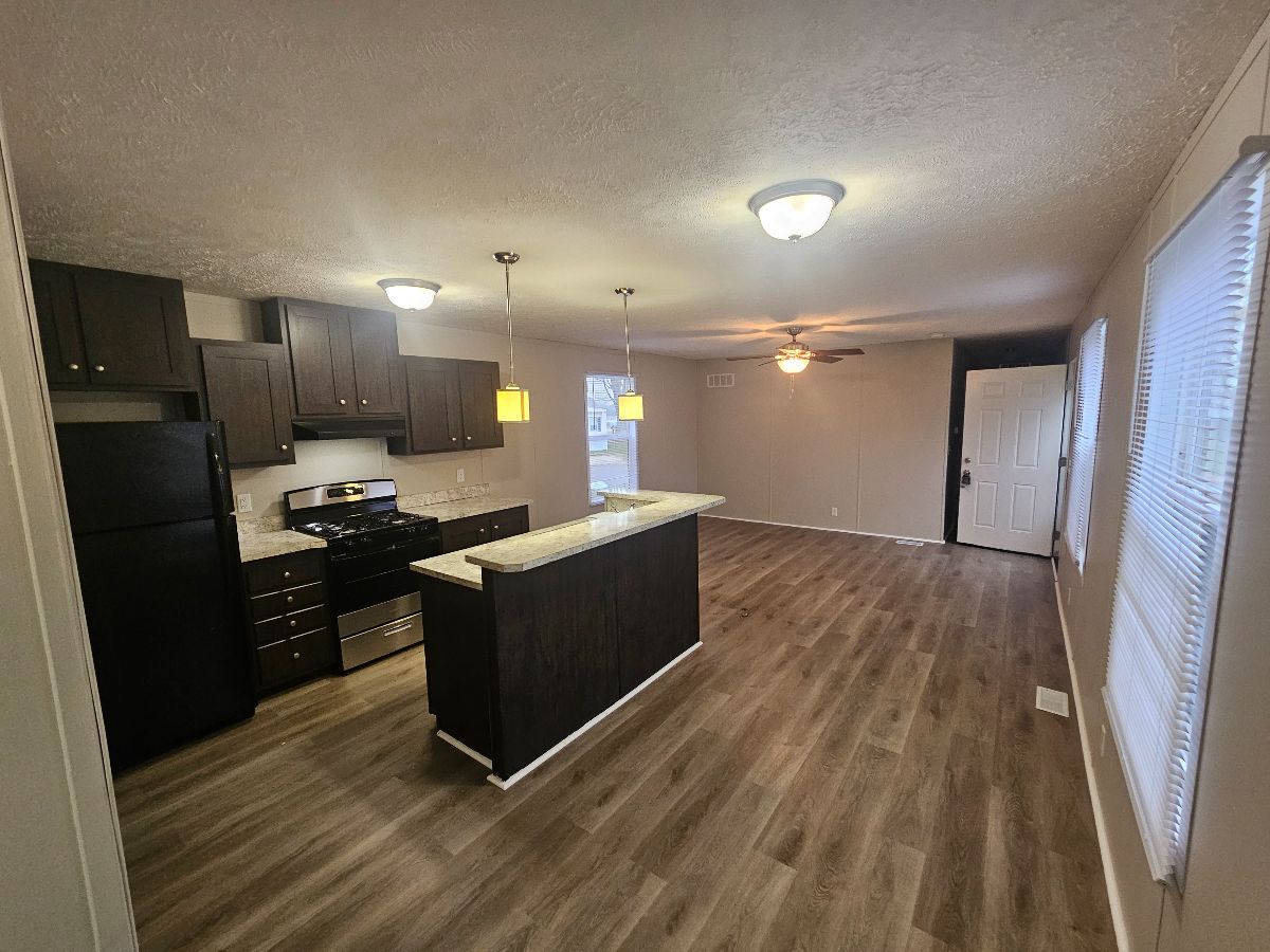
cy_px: 476
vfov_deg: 89.9
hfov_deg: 106.2
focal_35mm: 13
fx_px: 477
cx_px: 635
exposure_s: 1/60
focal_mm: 2.2
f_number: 2.2
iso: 250
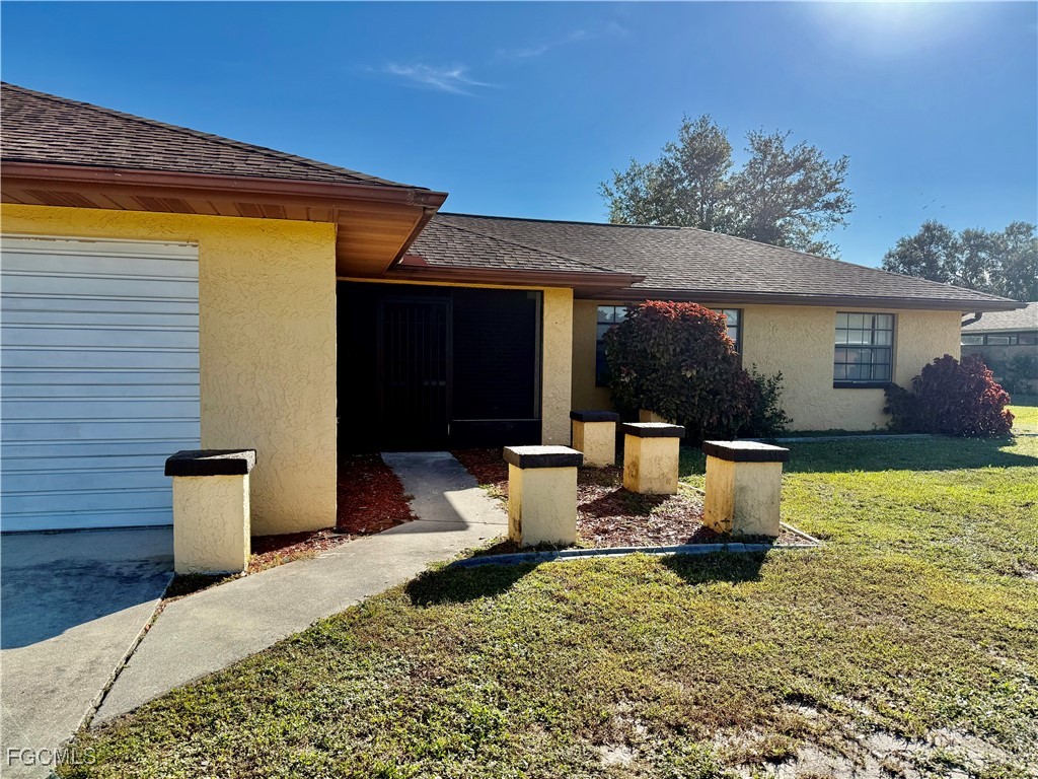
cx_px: 519
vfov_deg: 56.8
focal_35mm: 24
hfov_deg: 71.6
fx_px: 720
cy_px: 390
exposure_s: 1/4167
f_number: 1.78
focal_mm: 6.76
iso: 80
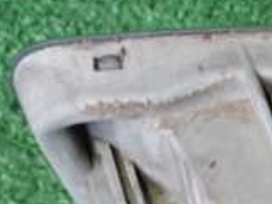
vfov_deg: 7.8
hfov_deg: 10.2
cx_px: 408
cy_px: 289
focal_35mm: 187
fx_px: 1469
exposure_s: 1/50
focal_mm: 9.01
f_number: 3.2
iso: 640
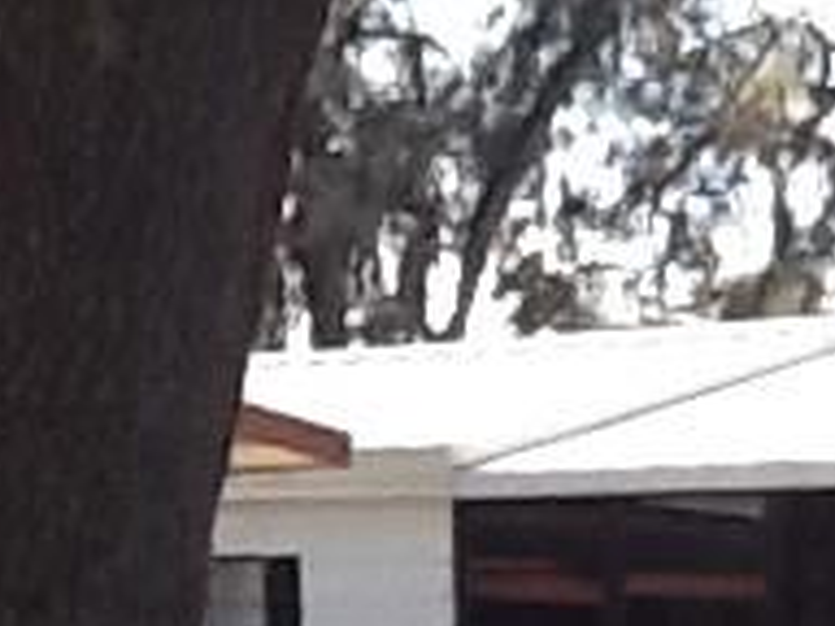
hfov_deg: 8.4
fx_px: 5307
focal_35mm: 220
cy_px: 226
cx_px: -974
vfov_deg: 6.8
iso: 40
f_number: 2.4
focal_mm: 2.03
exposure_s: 1/399
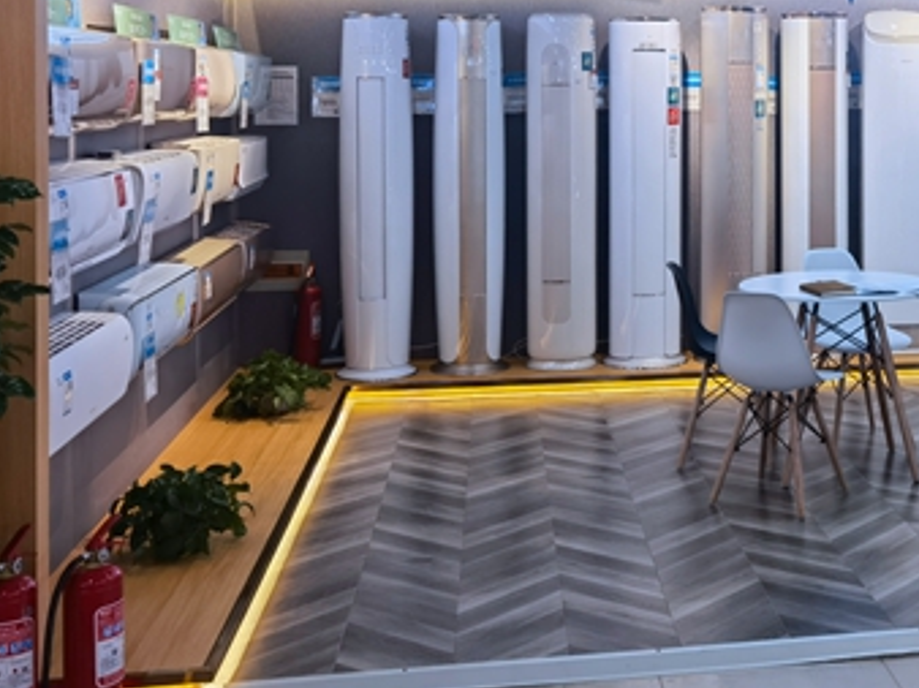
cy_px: 103
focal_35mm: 55
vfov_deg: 25.9
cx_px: 805
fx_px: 1459
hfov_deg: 33.4
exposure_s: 1/173
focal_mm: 6.67
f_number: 1.9
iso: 50
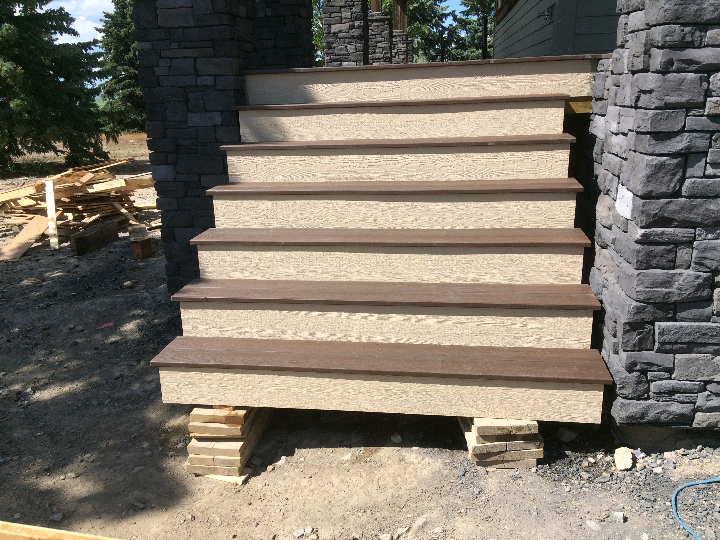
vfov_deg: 48.2
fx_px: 603
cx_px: 360
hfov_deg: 61.7
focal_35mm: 29
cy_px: 270
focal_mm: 4.15
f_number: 2.2
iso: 32
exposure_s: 1/1642
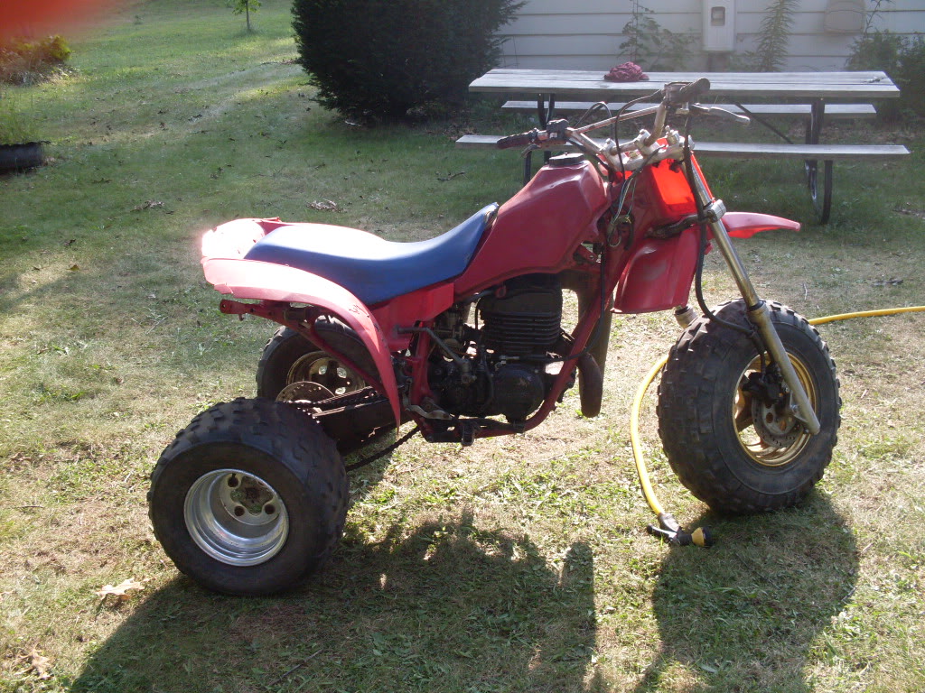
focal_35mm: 38
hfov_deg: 49.0
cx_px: 462
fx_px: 1015
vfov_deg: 37.7
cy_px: 346
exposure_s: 1/250
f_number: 2.8
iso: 80
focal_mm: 6.3
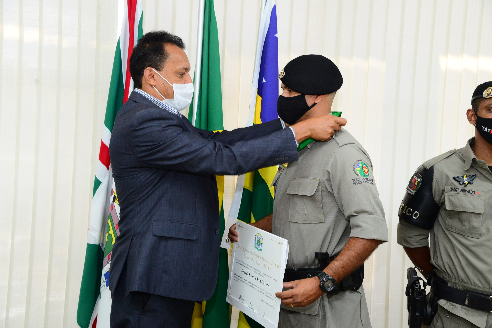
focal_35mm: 52
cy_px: 164
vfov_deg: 26.0
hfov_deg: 38.2
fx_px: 711
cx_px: 246
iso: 2000
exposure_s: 1/60
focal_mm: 52
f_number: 5.6
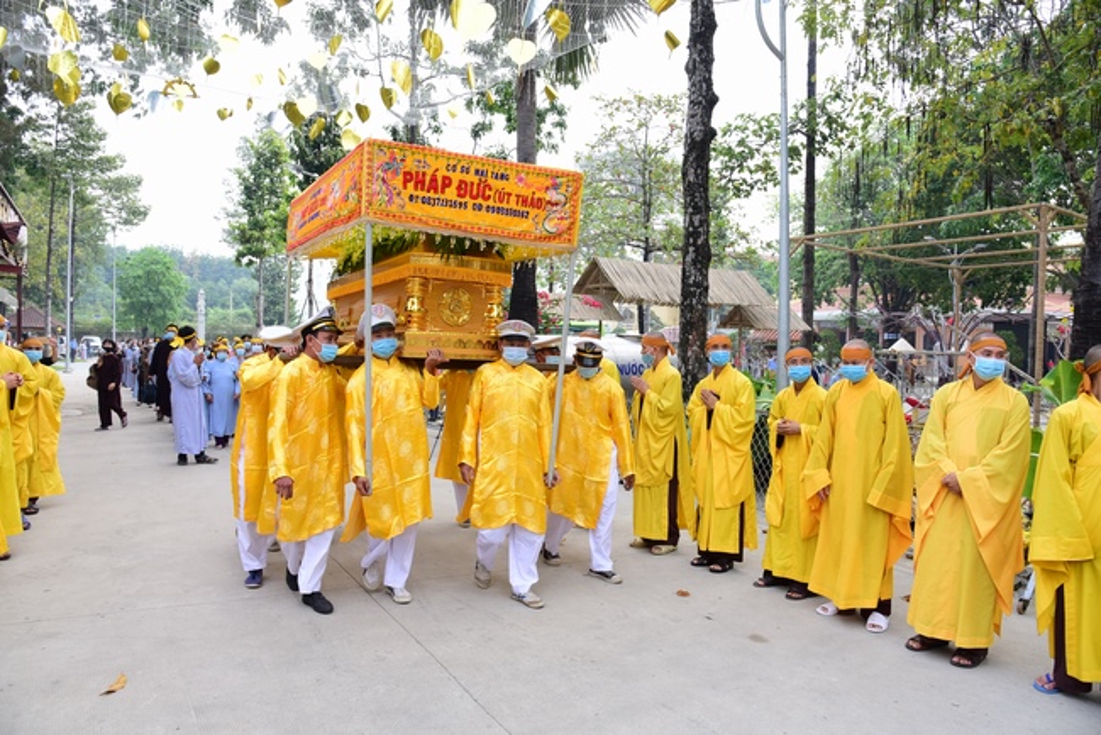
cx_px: 550
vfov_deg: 53.2
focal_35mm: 24
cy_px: 368
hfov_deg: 73.7
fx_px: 734
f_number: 9
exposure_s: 1/100
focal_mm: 24
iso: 640
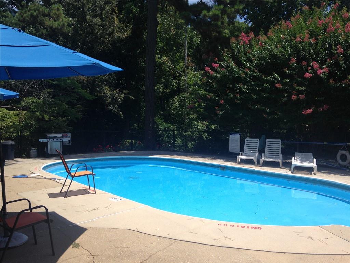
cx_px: 175
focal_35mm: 33
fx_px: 334
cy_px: 132
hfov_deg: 55.4
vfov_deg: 42.9
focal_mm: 4.12
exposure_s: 1/1595
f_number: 2.4
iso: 50
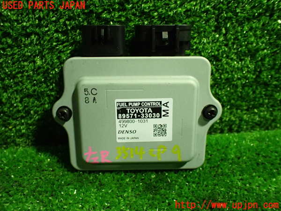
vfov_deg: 46.8
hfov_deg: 60.0
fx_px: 244
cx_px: 140
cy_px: 106
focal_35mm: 30
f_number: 2.3
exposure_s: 1/125
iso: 800
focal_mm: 5.4
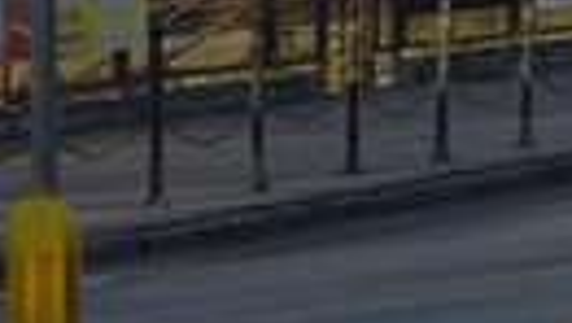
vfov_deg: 2.7
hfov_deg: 4.7
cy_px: 118
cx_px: -284
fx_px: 6984
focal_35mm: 460
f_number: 3.2
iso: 100
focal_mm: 11.4
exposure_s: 1/500
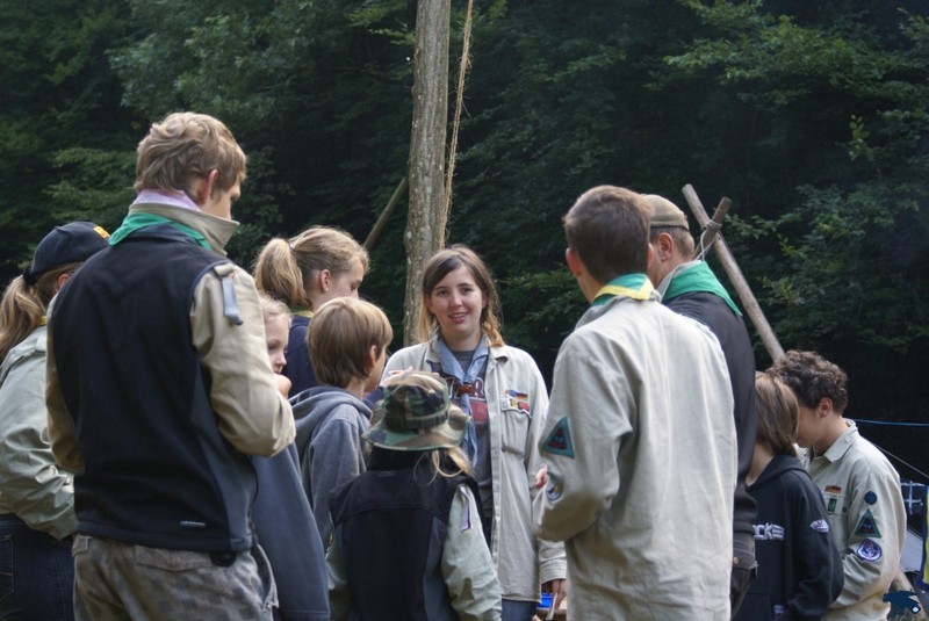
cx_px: 464
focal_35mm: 90
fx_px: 2325
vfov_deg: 15.2
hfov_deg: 22.6
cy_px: 310
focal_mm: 60
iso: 320
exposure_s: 1/100
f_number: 5.6
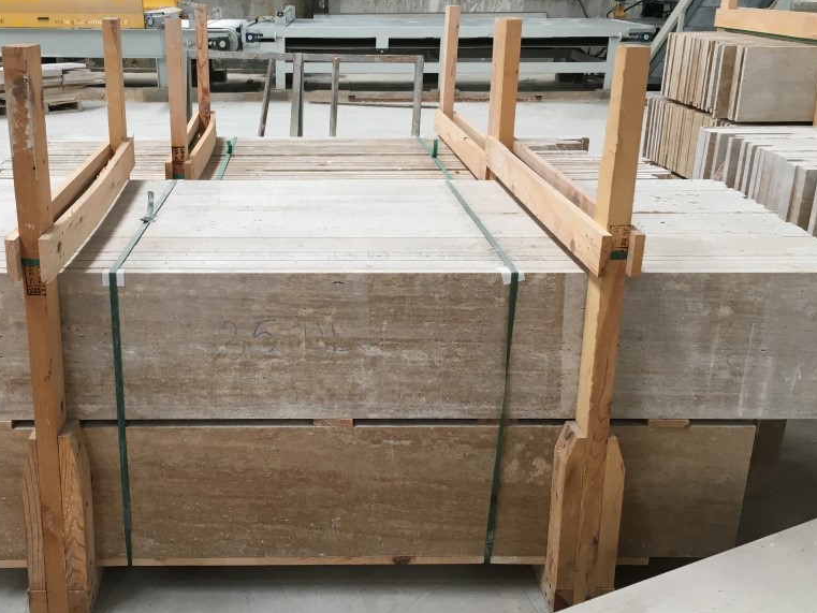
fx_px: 921
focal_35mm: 39
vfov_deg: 36.8
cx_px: 315
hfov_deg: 47.5
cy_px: 316
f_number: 2.2
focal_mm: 4.15
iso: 32
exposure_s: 1/33
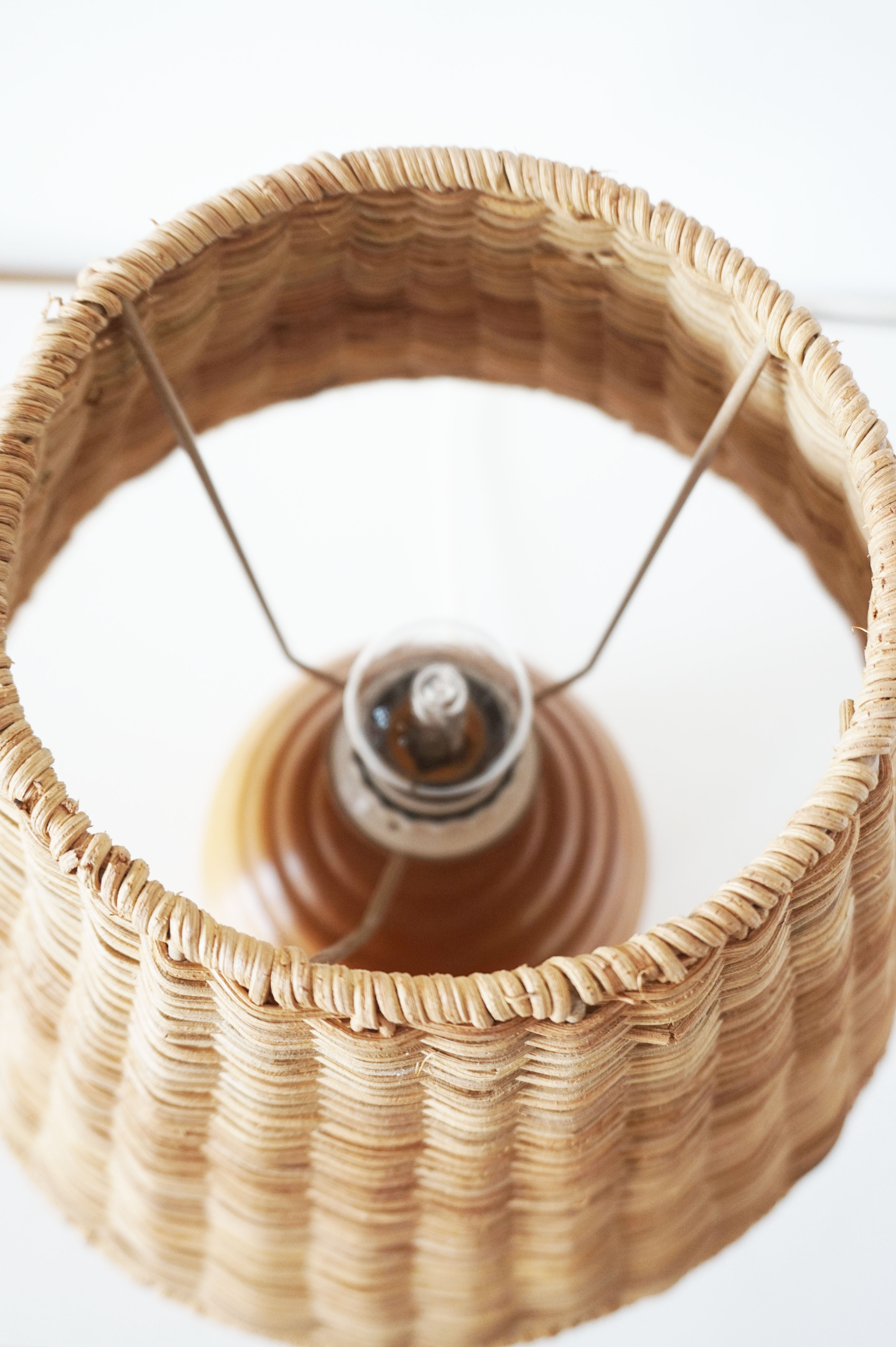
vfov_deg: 57.2
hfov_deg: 39.9
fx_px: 1233
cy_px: 674
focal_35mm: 33
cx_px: 448
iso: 400
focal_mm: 22
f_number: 4
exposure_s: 1/60
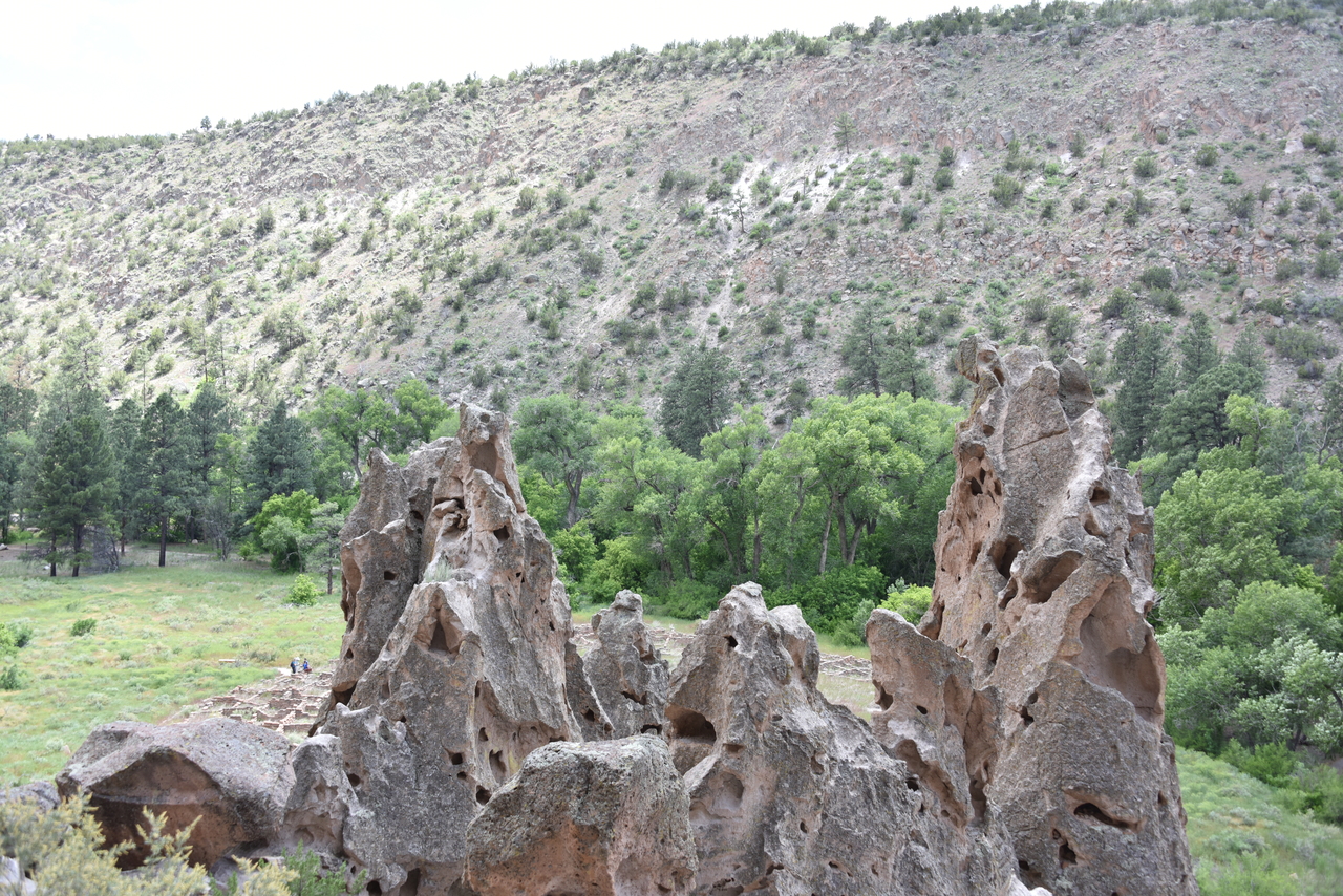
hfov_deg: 53.1
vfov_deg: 36.9
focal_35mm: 36
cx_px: 672
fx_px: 1343
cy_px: 448
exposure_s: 1/125
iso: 100
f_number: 5.6
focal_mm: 36
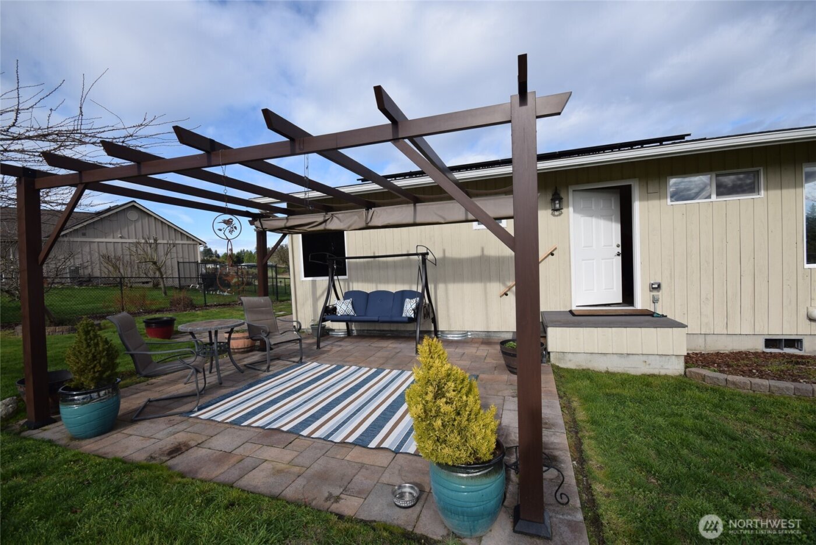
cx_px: 408
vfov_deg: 77.4
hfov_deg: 100.3
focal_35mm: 15
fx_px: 340
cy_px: 272
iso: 200
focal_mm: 10
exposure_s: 1/320
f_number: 9
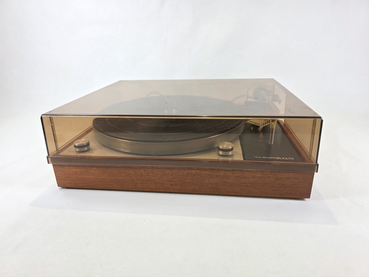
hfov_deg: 73.9
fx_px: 245
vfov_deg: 58.9
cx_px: 184
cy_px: 138
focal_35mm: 23
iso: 50
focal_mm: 6.3
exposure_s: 1/180
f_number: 1.7
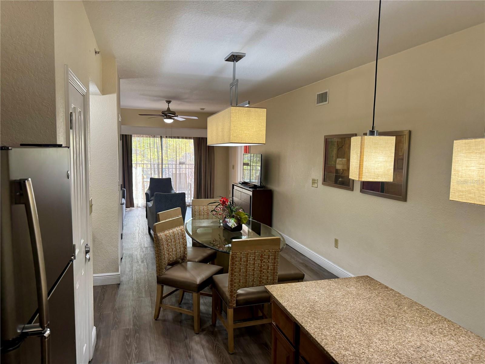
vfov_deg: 56.8
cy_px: 182
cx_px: 242
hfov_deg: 71.6
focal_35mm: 24
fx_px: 336
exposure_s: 1/120
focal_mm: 6.76
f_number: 1.78
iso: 200
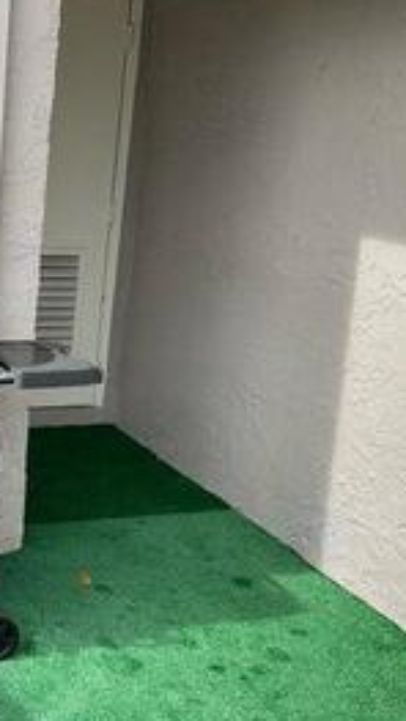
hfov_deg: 23.6
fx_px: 918
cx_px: -19
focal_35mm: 48
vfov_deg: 42.9
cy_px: 378
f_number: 1.8
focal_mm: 3
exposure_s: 1/829
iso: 16
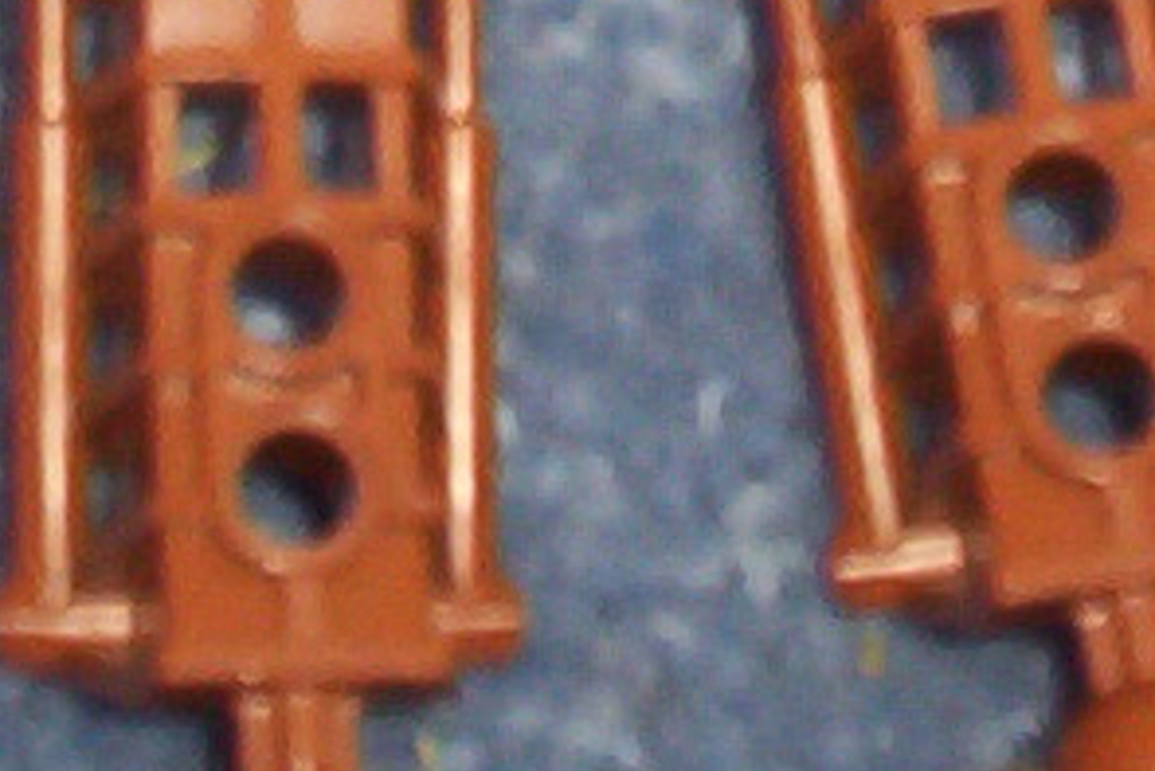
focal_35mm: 225
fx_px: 7222
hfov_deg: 9.1
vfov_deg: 5.9
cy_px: -904
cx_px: 693
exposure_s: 1/30
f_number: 4.5
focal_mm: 6
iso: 140
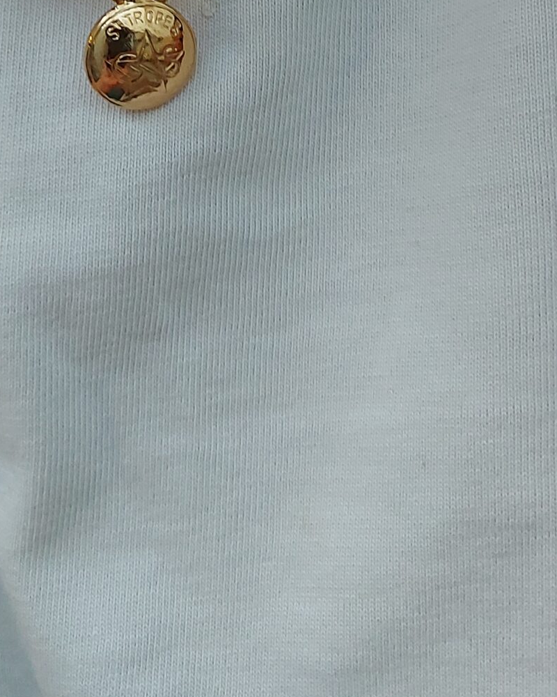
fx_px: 1236
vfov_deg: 27.9
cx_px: 226
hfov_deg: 25.3
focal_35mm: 60
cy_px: -119
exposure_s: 1/33
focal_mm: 5.23
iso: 250
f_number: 1.8
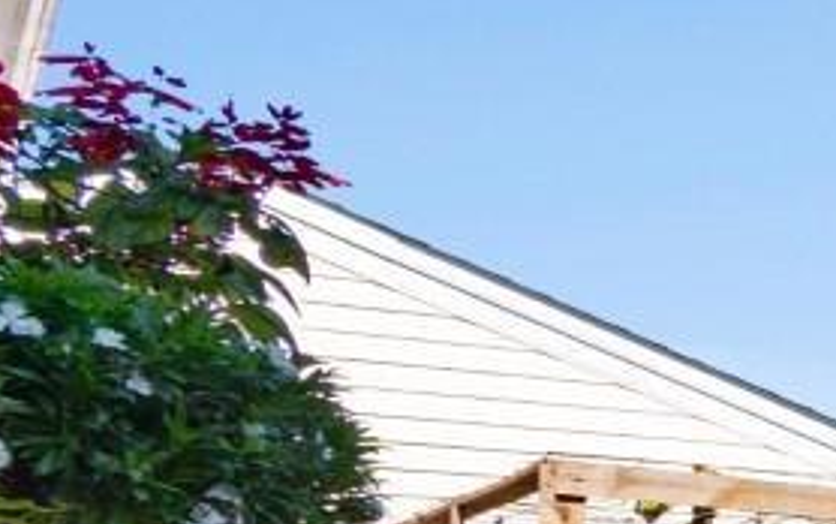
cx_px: 2358
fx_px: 2029
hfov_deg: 12.4
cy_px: 705
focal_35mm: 89
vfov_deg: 14.0
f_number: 4.5
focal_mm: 10
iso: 100
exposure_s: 1/60
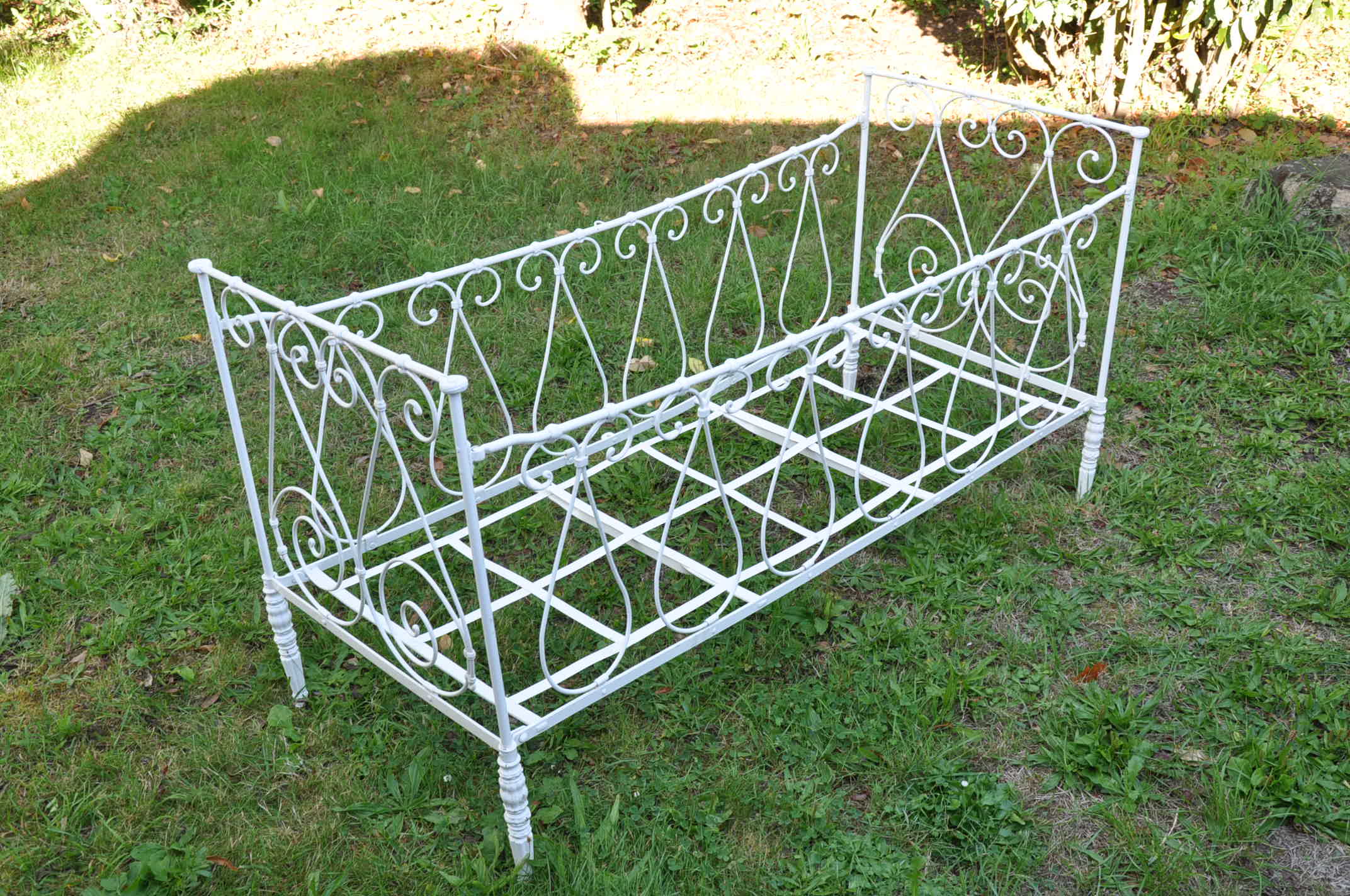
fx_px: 1405
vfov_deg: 35.4
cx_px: 675
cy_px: 448
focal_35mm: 38
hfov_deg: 51.3
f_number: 8
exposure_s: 1/60
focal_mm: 25
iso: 250
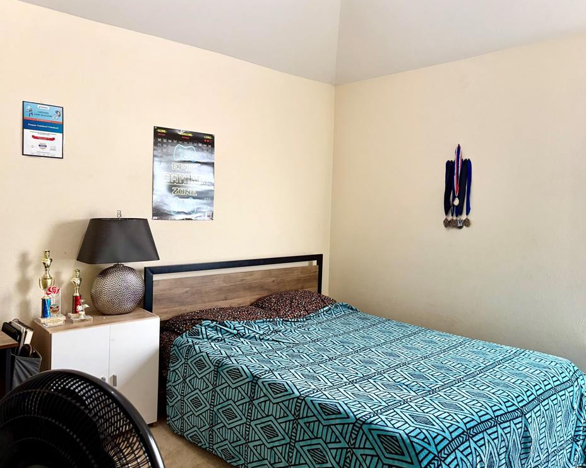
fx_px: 486
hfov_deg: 62.2
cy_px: 230
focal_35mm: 28
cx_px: 302
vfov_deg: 51.5
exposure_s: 1/60
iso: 200
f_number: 1.6
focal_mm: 5.96
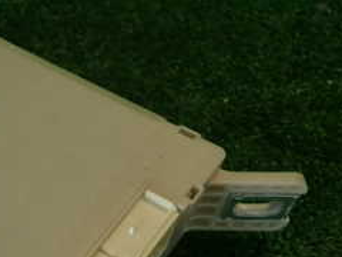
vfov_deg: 18.8
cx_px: -67
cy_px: 286
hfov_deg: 23.7
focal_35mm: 75
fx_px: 741
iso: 100
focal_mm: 5.4
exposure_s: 1/60
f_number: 2.3
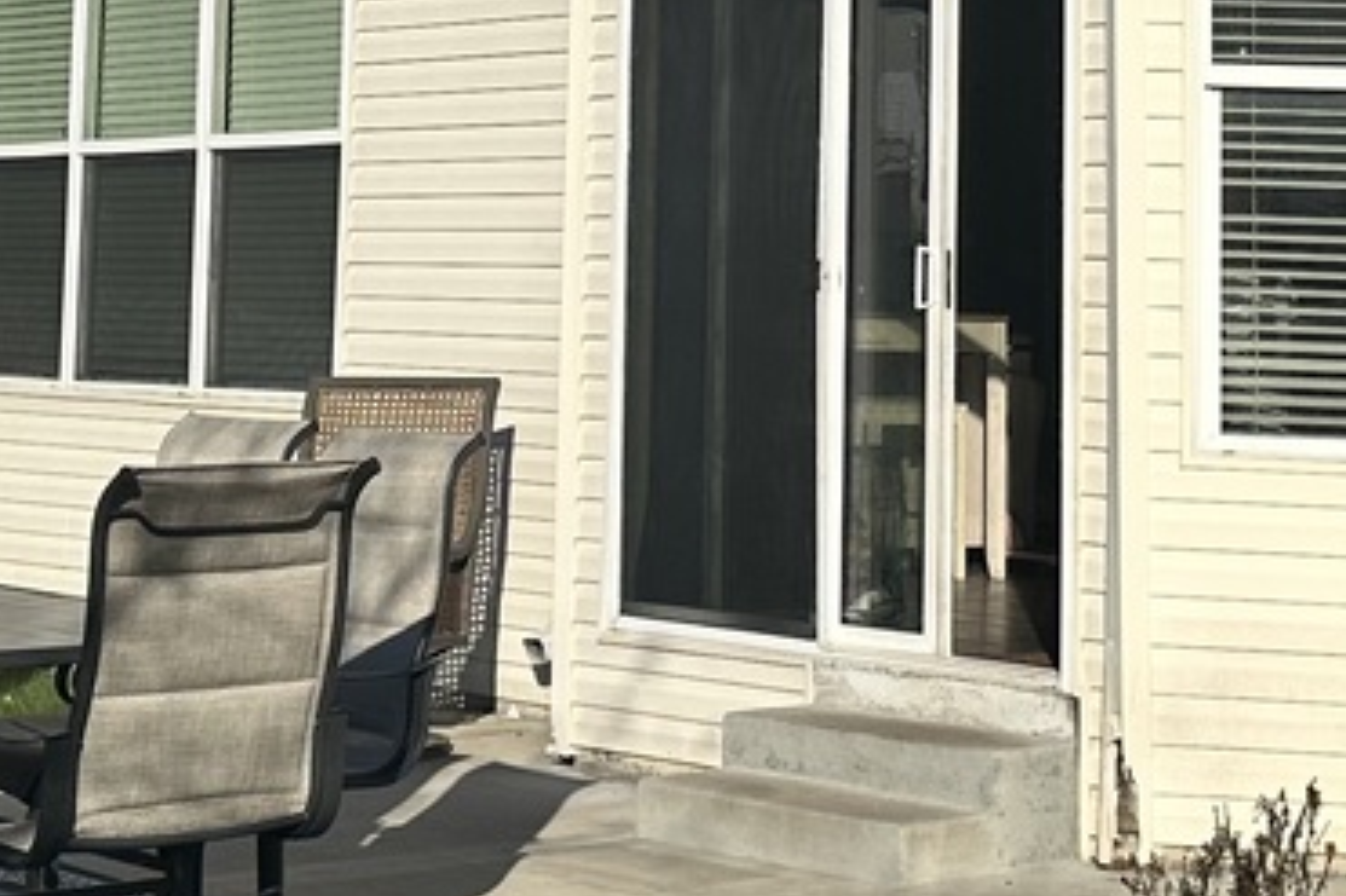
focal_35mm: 97
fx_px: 3625
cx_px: 610
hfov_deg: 21.0
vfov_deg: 13.8
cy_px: -116
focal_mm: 6.86
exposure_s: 1/12048
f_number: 1.78
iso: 80
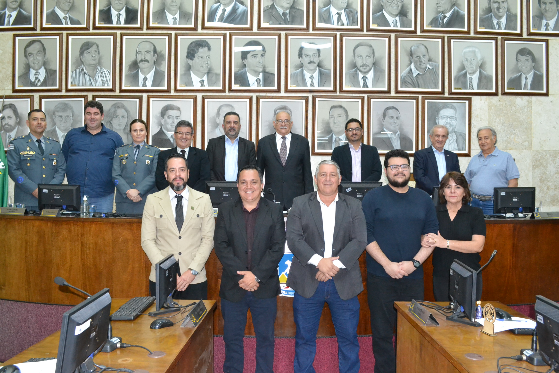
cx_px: 280
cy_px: 186
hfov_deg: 61.9
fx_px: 466
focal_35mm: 30
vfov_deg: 43.6
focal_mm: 20
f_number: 7.1
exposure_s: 1/60
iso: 3200
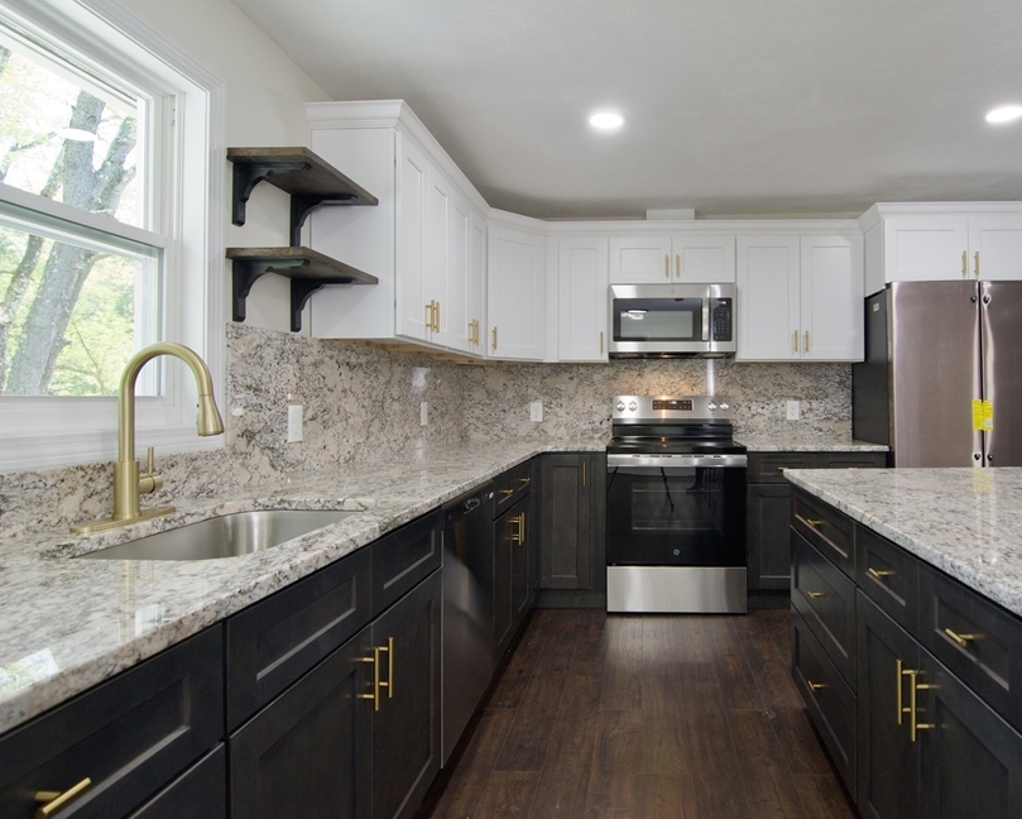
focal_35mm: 20
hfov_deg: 80.2
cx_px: 630
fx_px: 593
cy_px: 399
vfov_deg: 69.2
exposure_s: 1/25
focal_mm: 11
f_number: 6.3
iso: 320
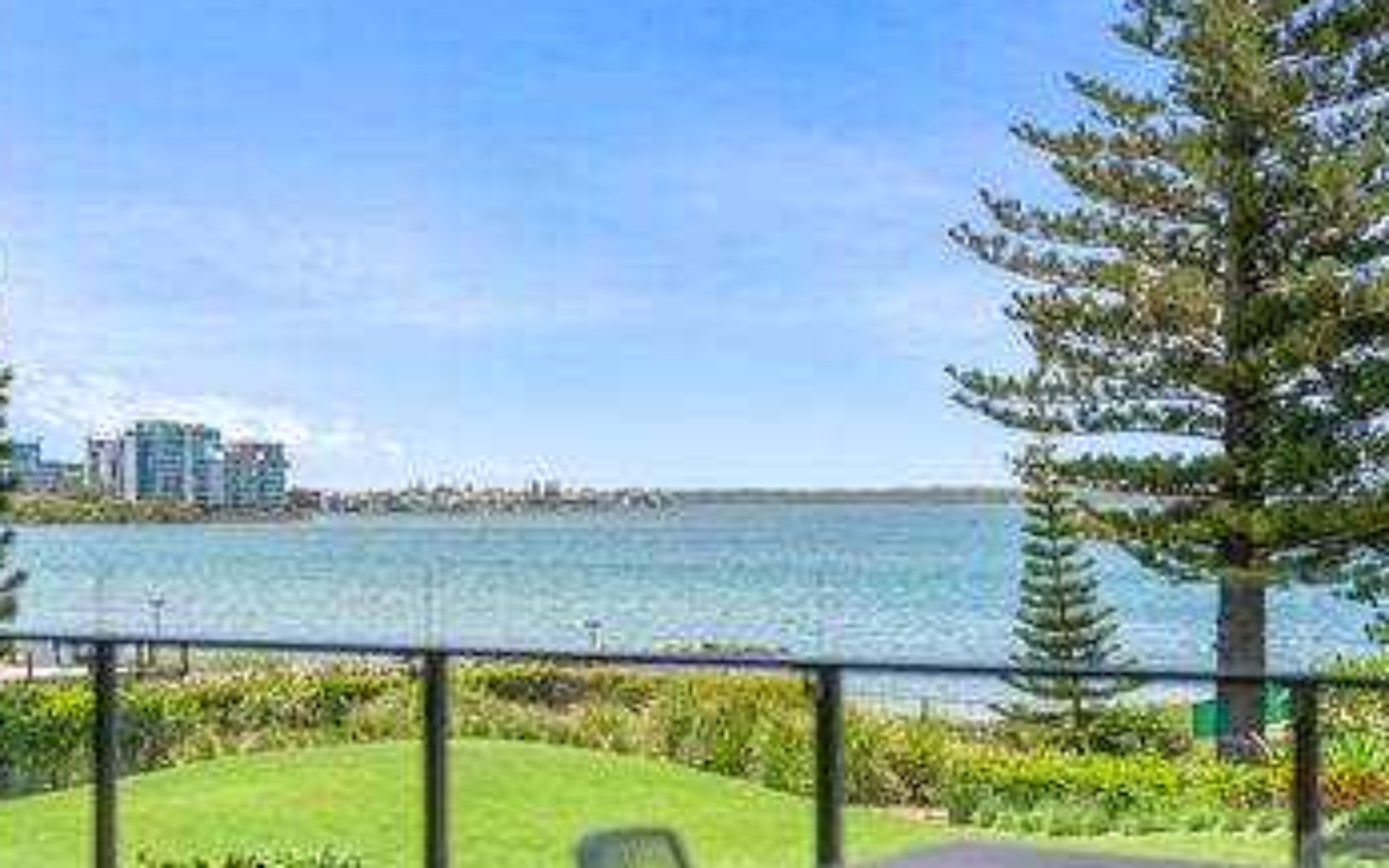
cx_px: 632
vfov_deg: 18.8
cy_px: 538
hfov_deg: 29.8
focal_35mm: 69
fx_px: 2612
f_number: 2
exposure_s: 1/2500
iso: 50
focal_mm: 50
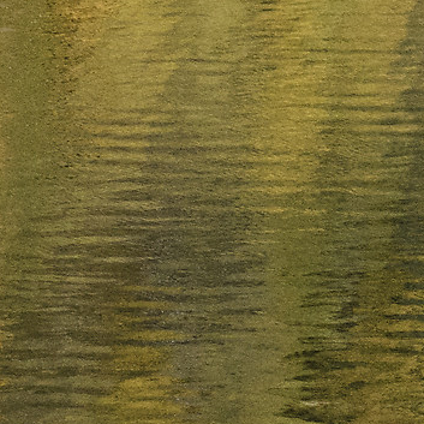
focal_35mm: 606
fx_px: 8398
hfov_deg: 2.9
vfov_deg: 2.9
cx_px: 264
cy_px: 270
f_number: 11
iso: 1600
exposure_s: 1/640
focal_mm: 70
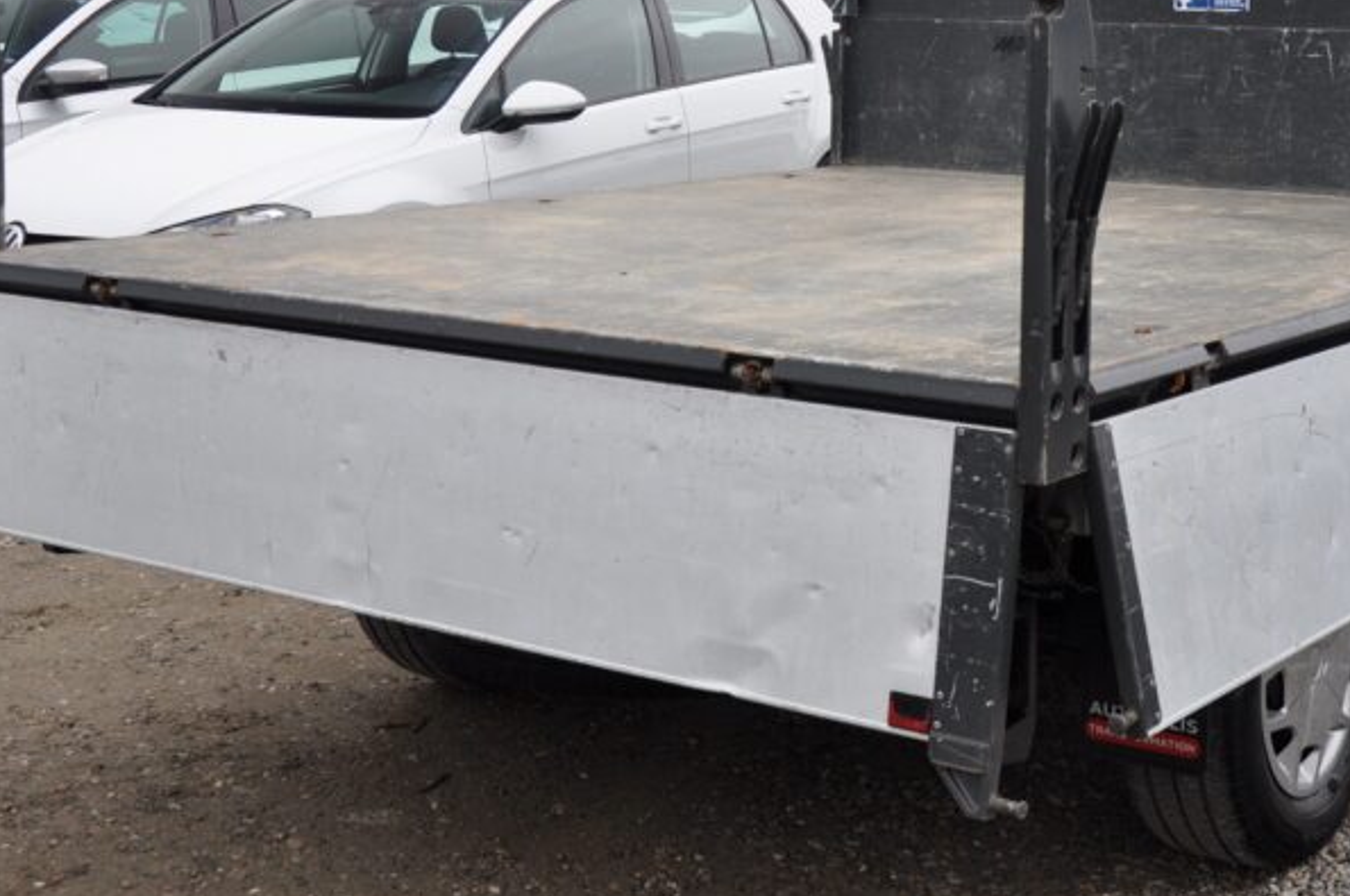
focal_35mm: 62
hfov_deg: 32.2
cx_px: 862
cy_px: 154
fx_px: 2322
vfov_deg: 21.5
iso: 500
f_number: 5.6
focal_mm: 24
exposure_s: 1/125
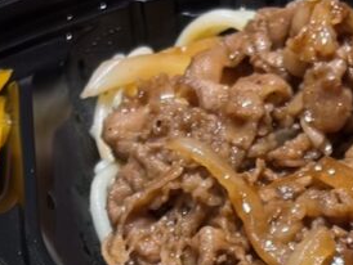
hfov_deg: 10.2
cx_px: 160
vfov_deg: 7.4
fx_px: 1980
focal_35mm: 194
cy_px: 488
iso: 80
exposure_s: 1/50
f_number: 1.6
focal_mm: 5.96
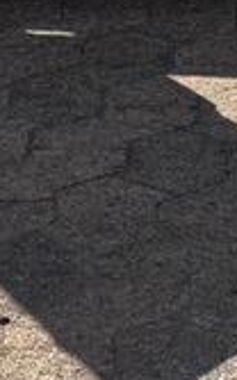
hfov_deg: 2.6
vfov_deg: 4.2
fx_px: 5181
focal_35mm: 500
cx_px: 579
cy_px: -378
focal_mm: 9
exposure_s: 1/418
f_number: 2.8
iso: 32
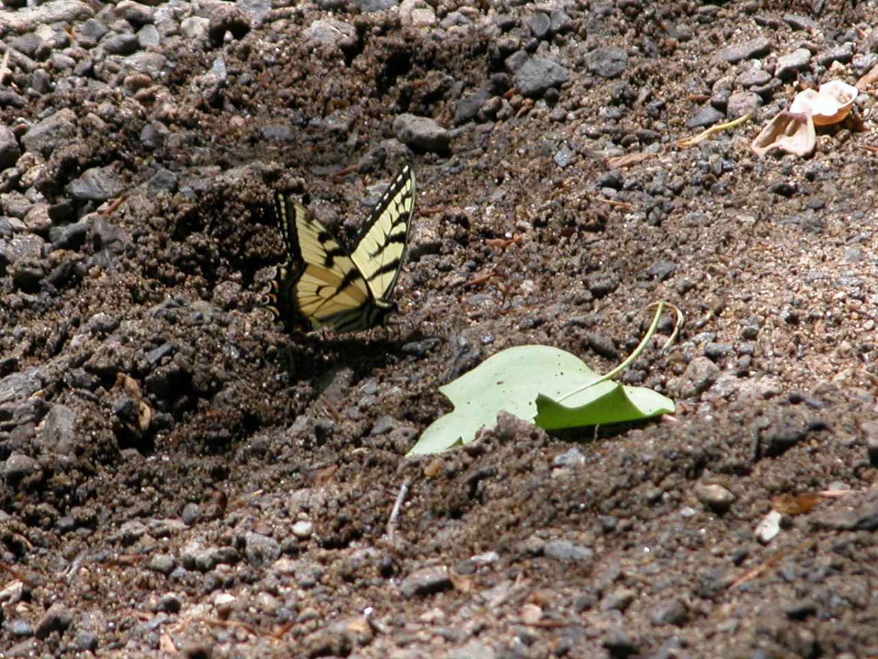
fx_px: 7102
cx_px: 439
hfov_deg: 7.1
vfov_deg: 5.3
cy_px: 330
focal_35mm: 280
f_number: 4.2
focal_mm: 71.2
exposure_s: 1/136
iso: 100
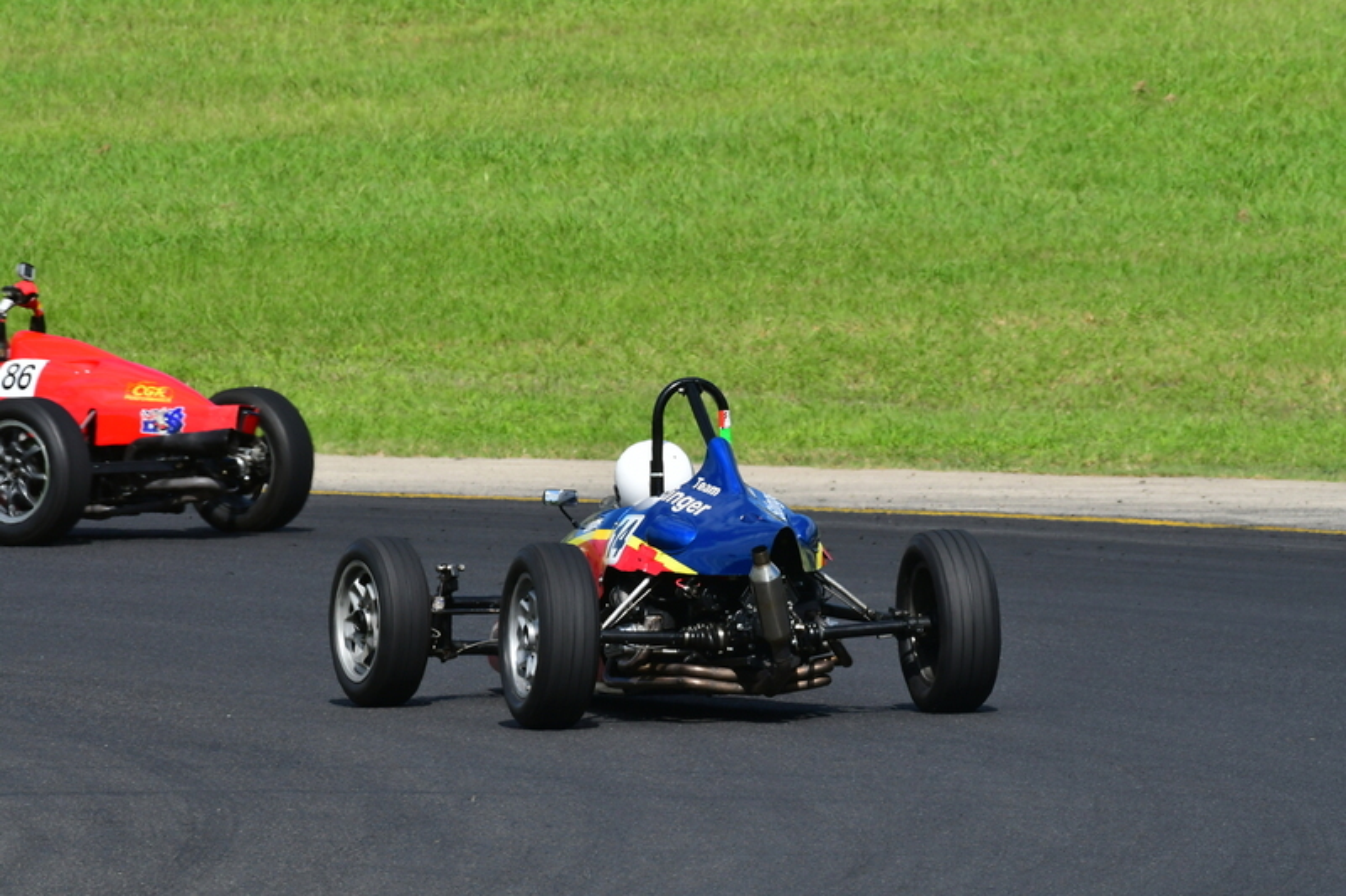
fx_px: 20185
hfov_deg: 3.8
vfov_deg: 2.5
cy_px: 448
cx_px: 673
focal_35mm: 540
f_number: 13
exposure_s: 1/640
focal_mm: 360
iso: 500
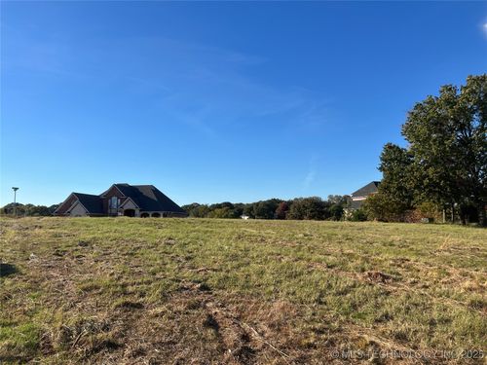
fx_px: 366
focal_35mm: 26
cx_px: 244
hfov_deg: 67.3
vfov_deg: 53.1
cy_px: 182
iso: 50
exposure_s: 1/4630
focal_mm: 5.7
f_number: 1.5
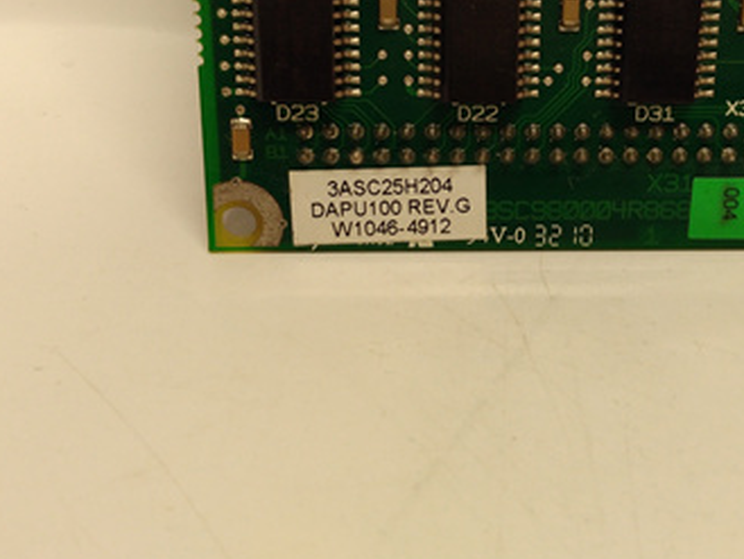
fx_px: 882
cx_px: 482
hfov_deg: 45.2
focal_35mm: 41
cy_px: 164
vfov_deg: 34.7
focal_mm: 3.79
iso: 167
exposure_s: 1/33
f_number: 2
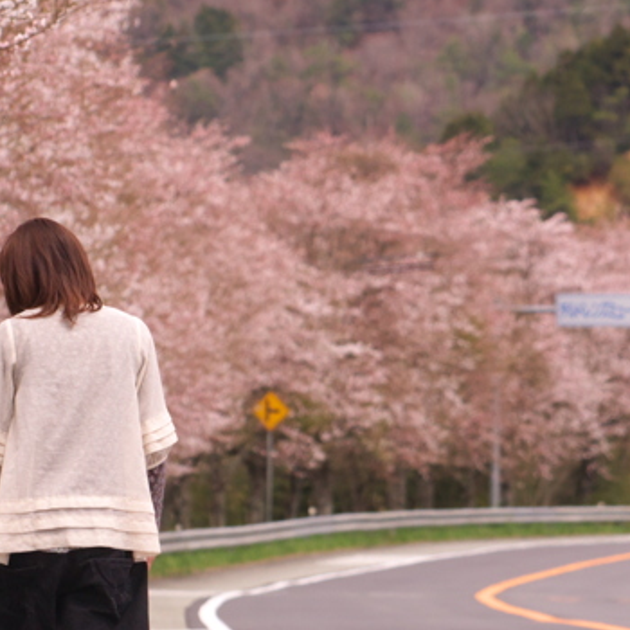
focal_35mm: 417
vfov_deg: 4.2
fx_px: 8586
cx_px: 482
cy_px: 234
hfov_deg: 4.2
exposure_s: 1/640
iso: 200
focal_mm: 112
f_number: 5.6
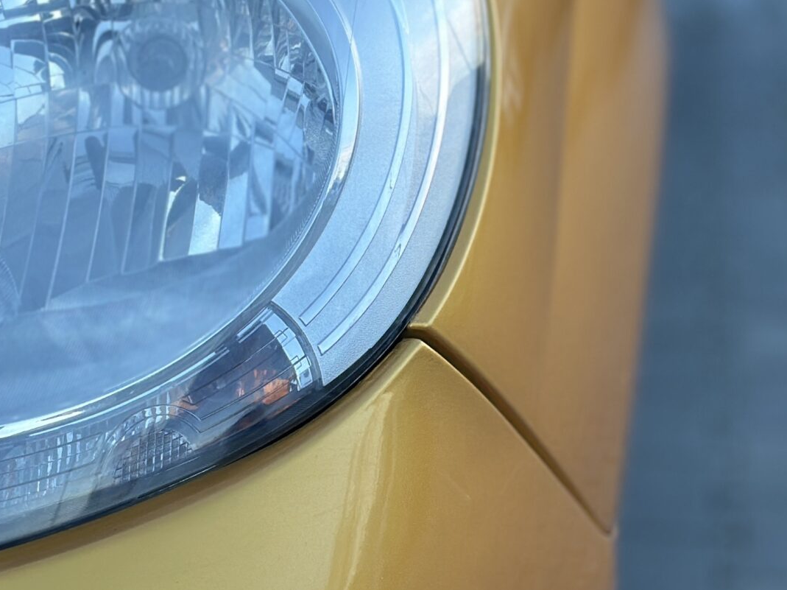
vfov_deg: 12.8
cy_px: 82
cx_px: 384
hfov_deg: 17.1
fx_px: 2614
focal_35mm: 115
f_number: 1.78
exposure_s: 1/634
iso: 80
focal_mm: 6.86
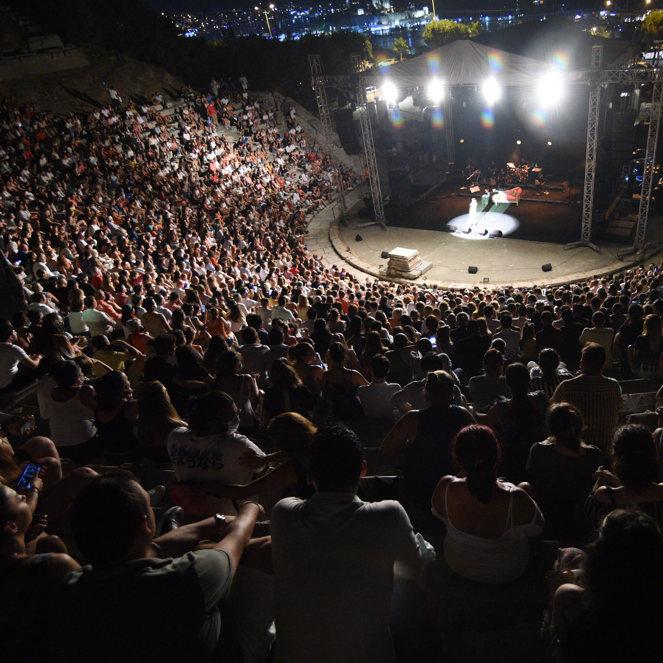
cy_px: 343
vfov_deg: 65.0
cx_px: 461
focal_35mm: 24
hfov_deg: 62.8
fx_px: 520
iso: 5000
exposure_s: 1/50
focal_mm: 16
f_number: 2.8
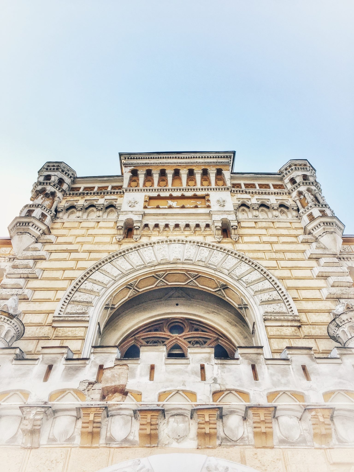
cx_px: 177
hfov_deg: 48.2
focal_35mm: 29
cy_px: 236
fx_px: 395
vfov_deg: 61.7
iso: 32
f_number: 2.2
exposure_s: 1/1464
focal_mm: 4.15
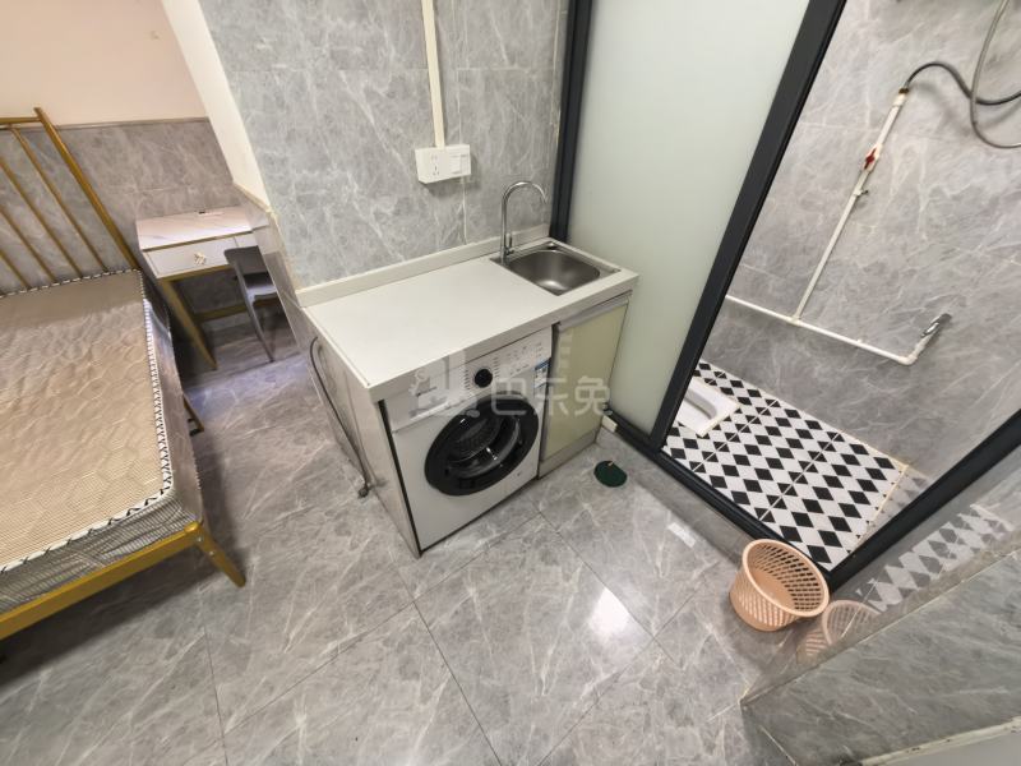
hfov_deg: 106.2
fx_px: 383
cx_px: 510
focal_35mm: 13
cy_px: 383
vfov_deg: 89.9
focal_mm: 1.95
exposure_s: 1/33.3
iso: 400
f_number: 2.2
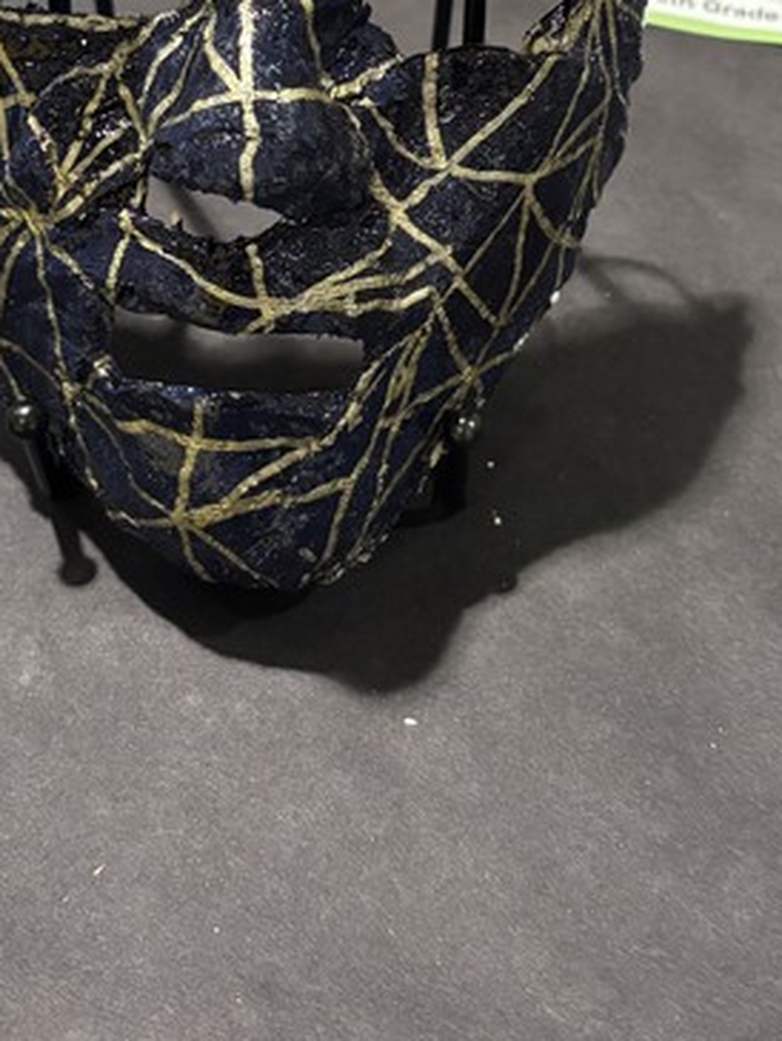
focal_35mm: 57
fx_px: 1716
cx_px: 397
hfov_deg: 25.7
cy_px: 205
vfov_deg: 32.8
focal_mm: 5.96
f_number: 1.6
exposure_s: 1/60
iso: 500
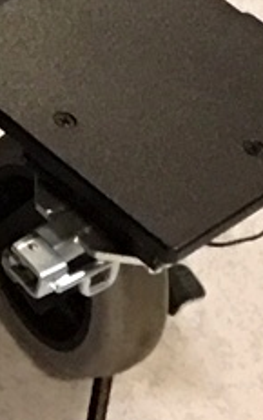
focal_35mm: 268
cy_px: -796
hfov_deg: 4.6
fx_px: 3064
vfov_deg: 7.1
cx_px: -729
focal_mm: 4.15
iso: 100
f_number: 2.2
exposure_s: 1/15
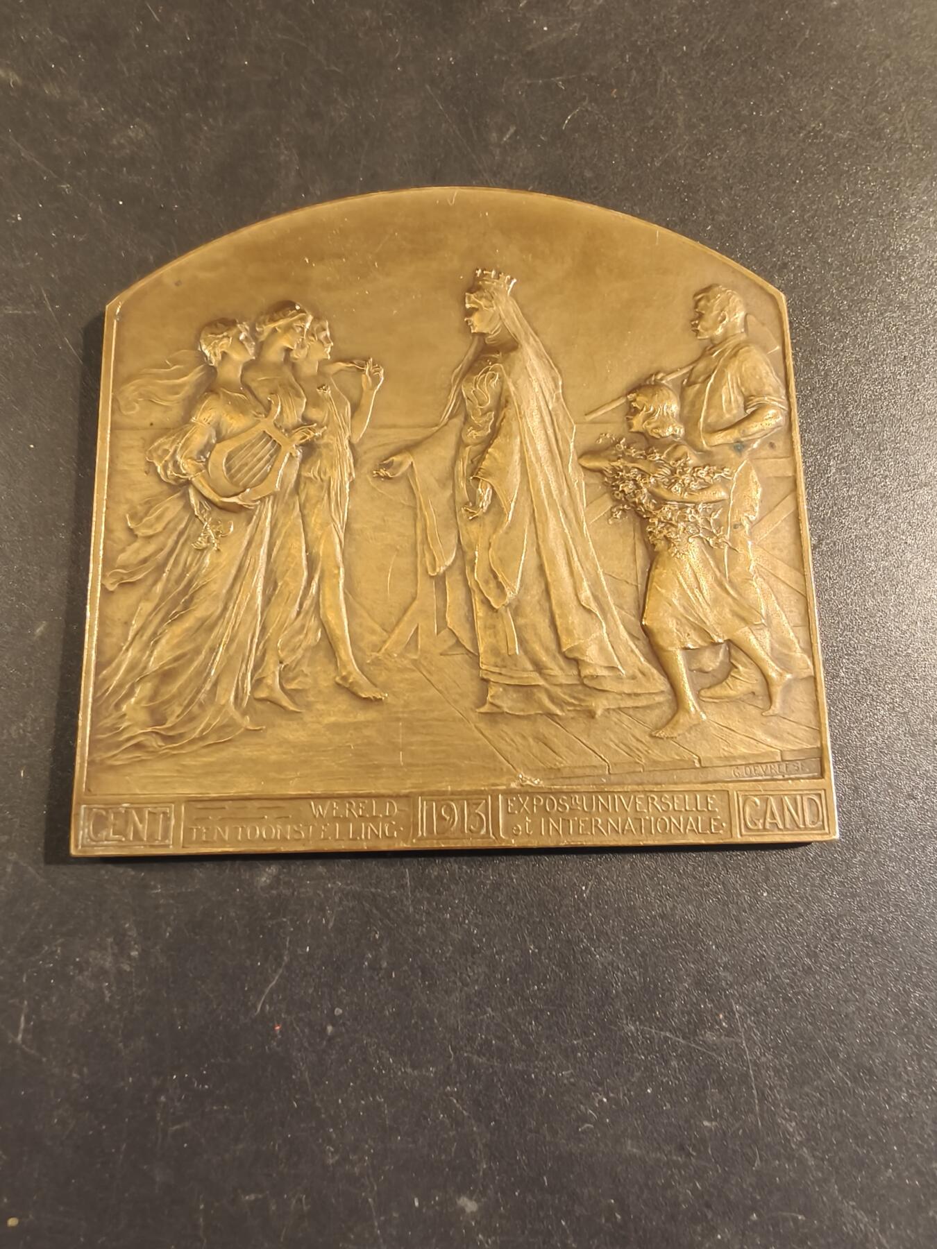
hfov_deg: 58.9
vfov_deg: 73.9
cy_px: 624
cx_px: 468
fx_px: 830
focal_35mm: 23
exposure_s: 1/47.3
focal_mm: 2.32
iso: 800
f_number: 2
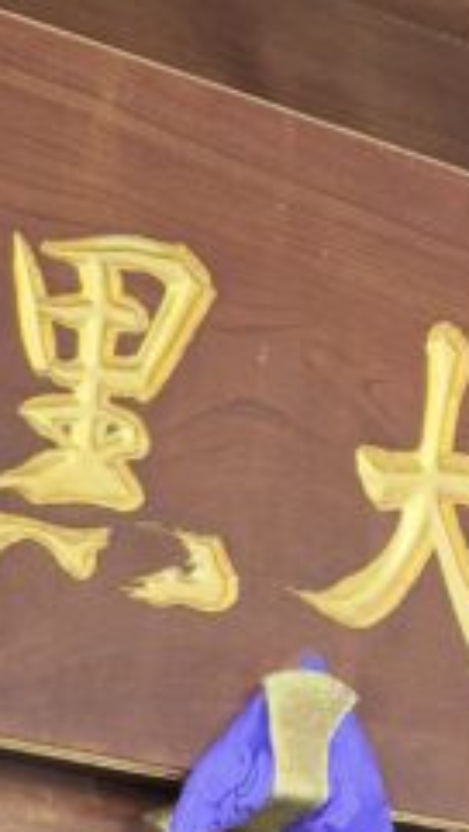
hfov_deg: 10.5
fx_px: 2448
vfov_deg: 17.0
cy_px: 1322
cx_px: -252
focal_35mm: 111
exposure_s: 1/66
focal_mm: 6.76
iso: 200
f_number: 1.78
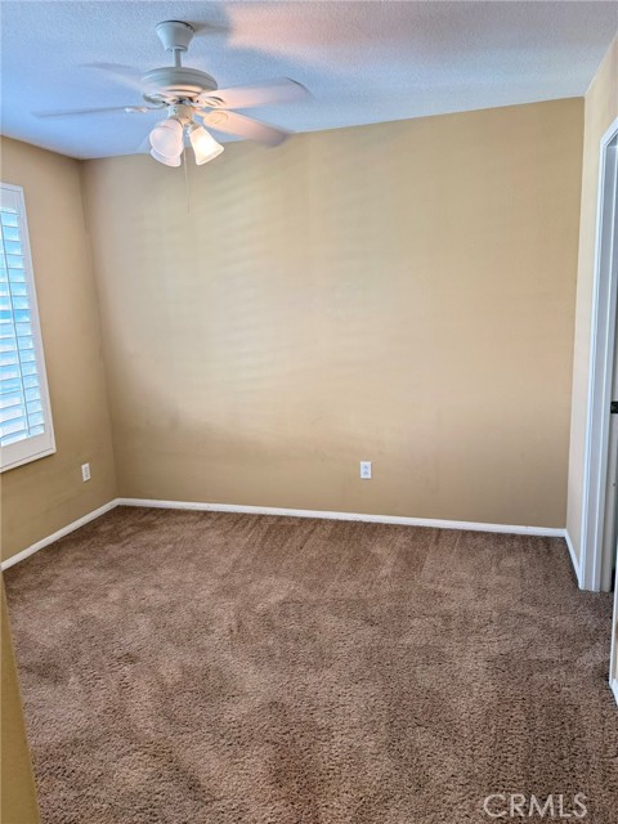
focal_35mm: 24
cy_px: 412
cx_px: 309
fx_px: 571
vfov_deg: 71.6
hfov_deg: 56.8
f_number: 1.78
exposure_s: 1/60
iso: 500
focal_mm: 6.76
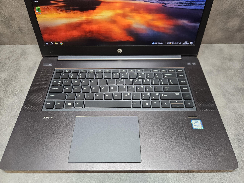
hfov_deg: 73.9
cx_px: 122
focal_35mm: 23
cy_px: 92
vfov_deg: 58.9
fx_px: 162
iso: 200
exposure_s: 1/100
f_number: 1.8
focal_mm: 5.4
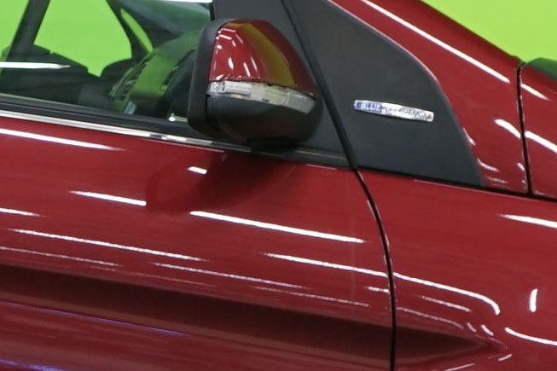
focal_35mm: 217
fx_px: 3356
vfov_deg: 6.3
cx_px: -280
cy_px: 154
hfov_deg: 9.2
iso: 400
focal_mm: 36
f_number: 4
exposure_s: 1/8
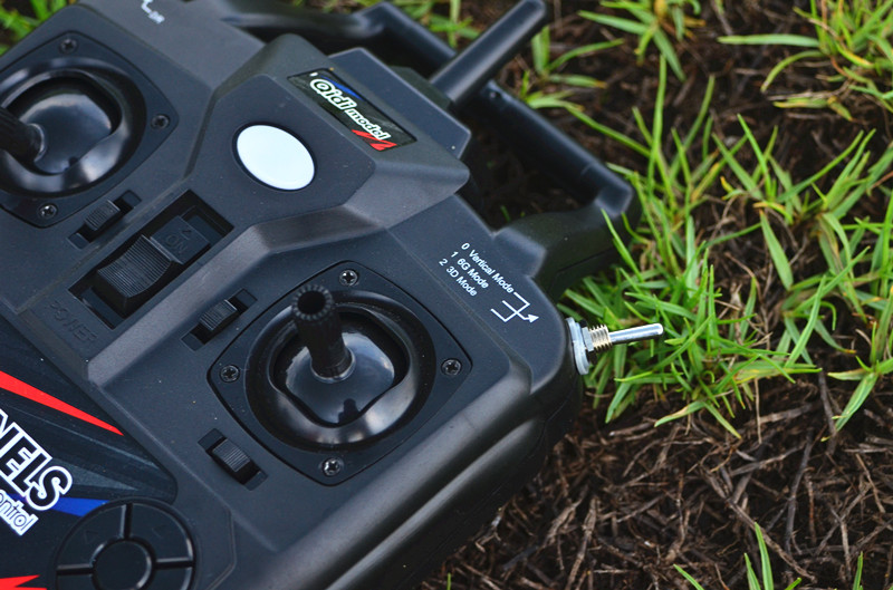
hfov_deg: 17.1
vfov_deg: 11.4
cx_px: 446
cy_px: 295
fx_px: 2969
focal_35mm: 120
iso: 400
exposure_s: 1/80
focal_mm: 80
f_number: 5.6
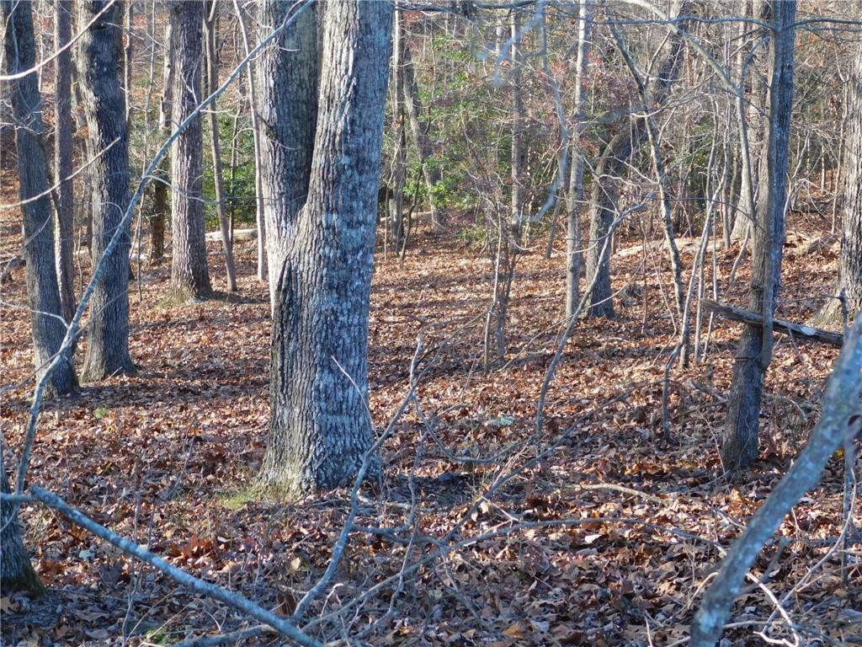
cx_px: 431
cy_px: 324
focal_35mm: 91
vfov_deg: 16.2
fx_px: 2266
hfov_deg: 21.5
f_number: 4.5
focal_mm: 16.1
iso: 200
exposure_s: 1/60
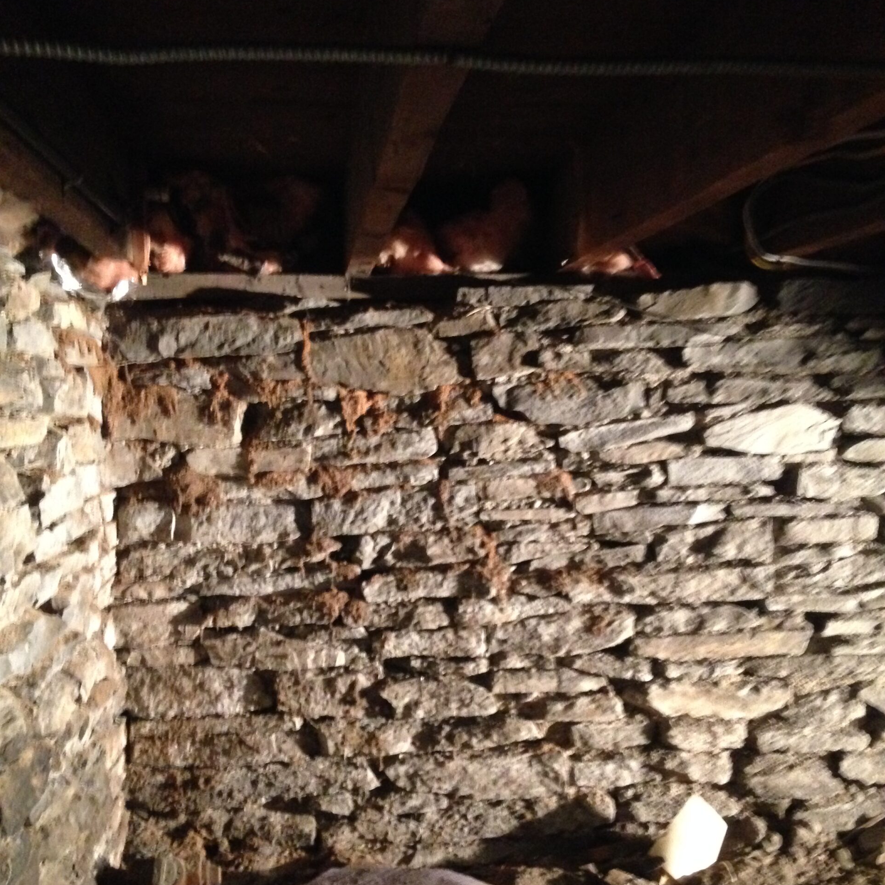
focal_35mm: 39
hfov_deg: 42.8
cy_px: 489
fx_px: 1128
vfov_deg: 42.8
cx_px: 442
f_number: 2.4
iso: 640
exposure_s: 1/15
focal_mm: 4.12
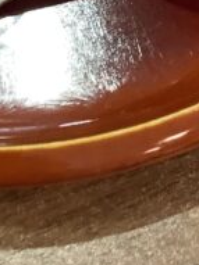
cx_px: 102
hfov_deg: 12.1
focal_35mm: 122
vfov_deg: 14.6
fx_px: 936
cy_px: -175
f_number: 2.4
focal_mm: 3.3
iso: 250
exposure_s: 1/60
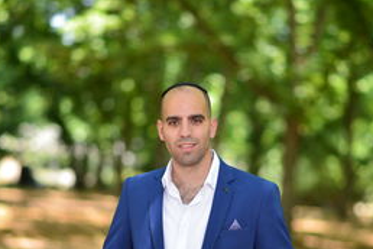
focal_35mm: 132
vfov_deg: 10.4
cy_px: 180
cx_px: 202
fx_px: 1368
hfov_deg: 15.5
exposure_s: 1/500
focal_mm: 85
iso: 200
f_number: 1.8
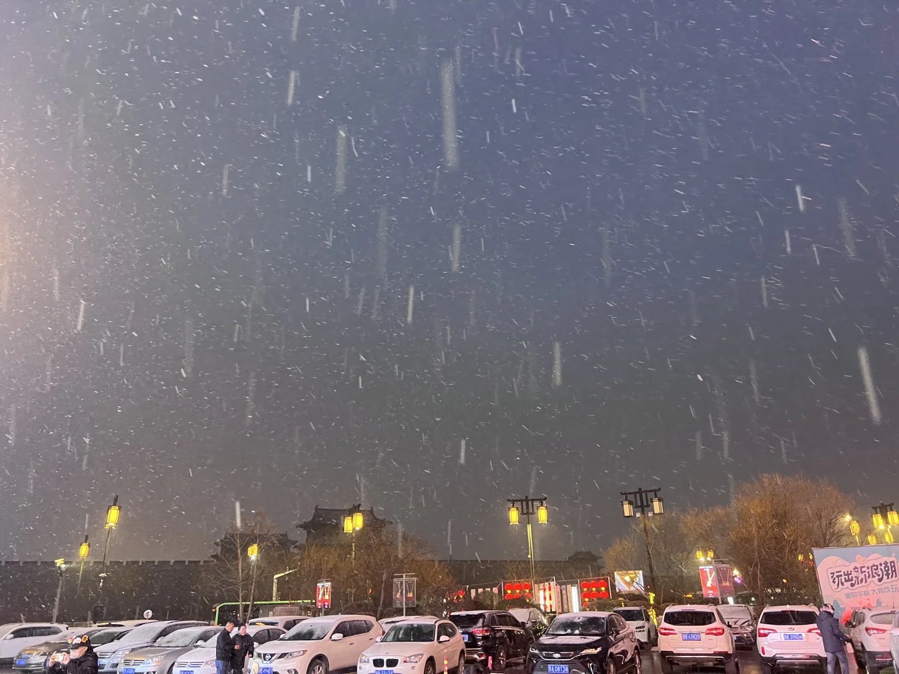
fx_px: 675
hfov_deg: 67.3
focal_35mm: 26
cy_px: 337
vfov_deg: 53.1
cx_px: 450
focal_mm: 5.7
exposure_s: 1/50
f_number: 1.5
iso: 400
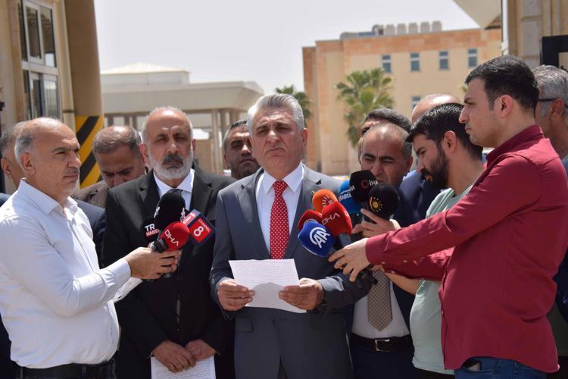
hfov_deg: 14.4
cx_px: 284
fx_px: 2248
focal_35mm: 142
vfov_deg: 9.6
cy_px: 190
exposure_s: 1/200
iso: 100
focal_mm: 95
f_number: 10
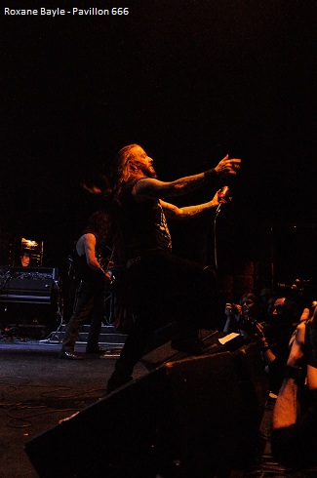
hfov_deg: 31.8
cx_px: 158
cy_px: 239
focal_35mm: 42
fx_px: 557
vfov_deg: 46.5
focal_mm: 28
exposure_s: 1/60
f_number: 4
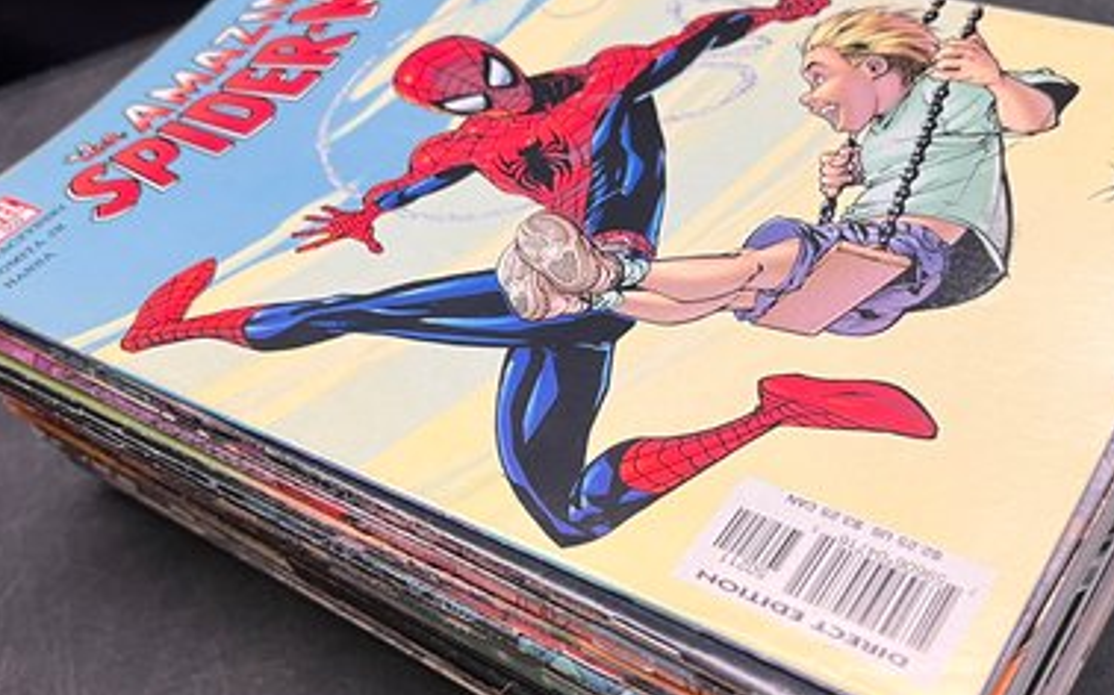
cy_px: 381
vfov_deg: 28.0
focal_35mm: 46
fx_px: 1396
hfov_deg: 43.3
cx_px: 673
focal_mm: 5.7
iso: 100
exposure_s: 1/60
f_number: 1.5
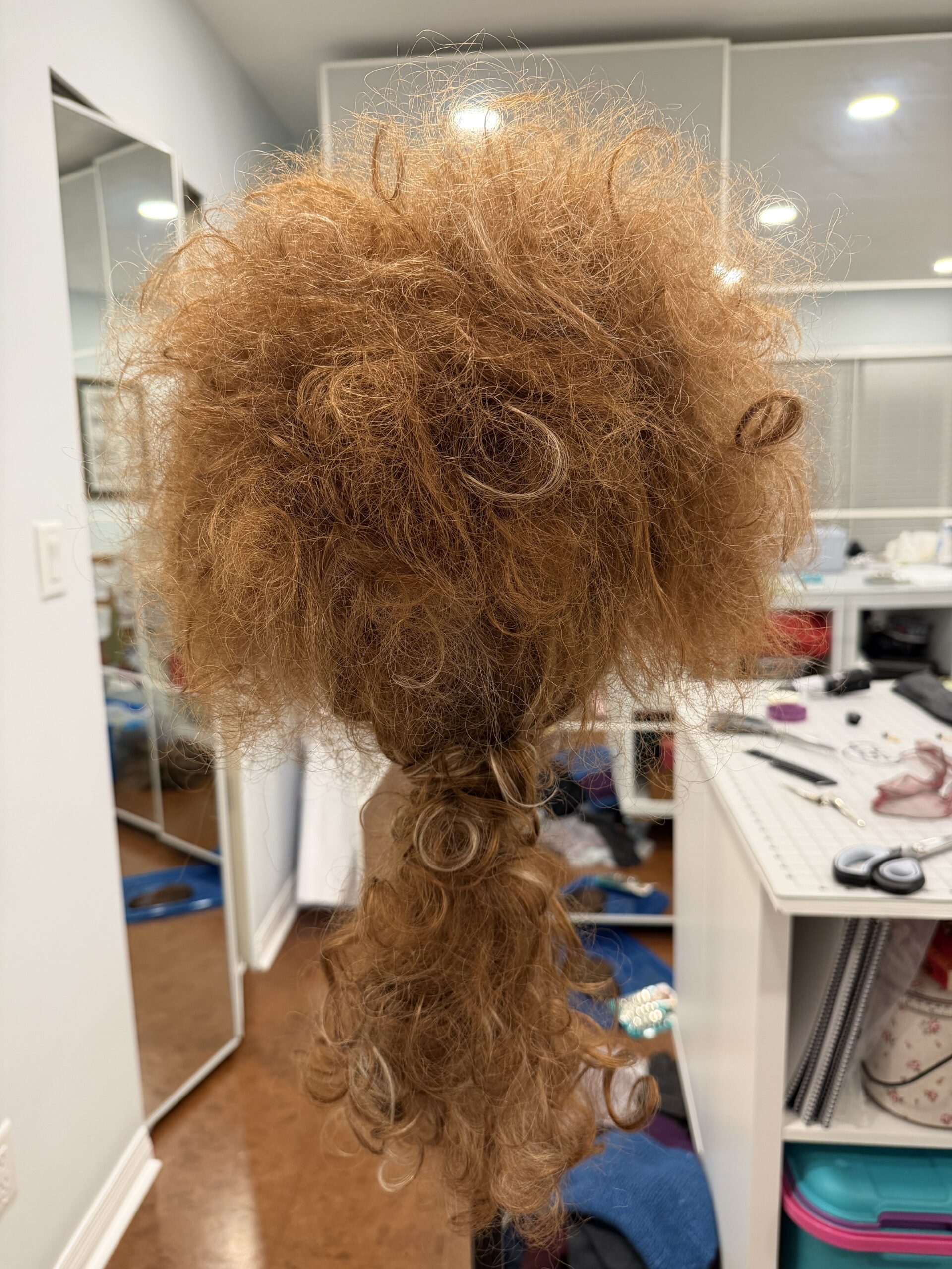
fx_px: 880
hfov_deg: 56.8
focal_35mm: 24
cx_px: 476
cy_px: 634
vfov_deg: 71.6
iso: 320
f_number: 1.78
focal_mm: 6.76
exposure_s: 1/60
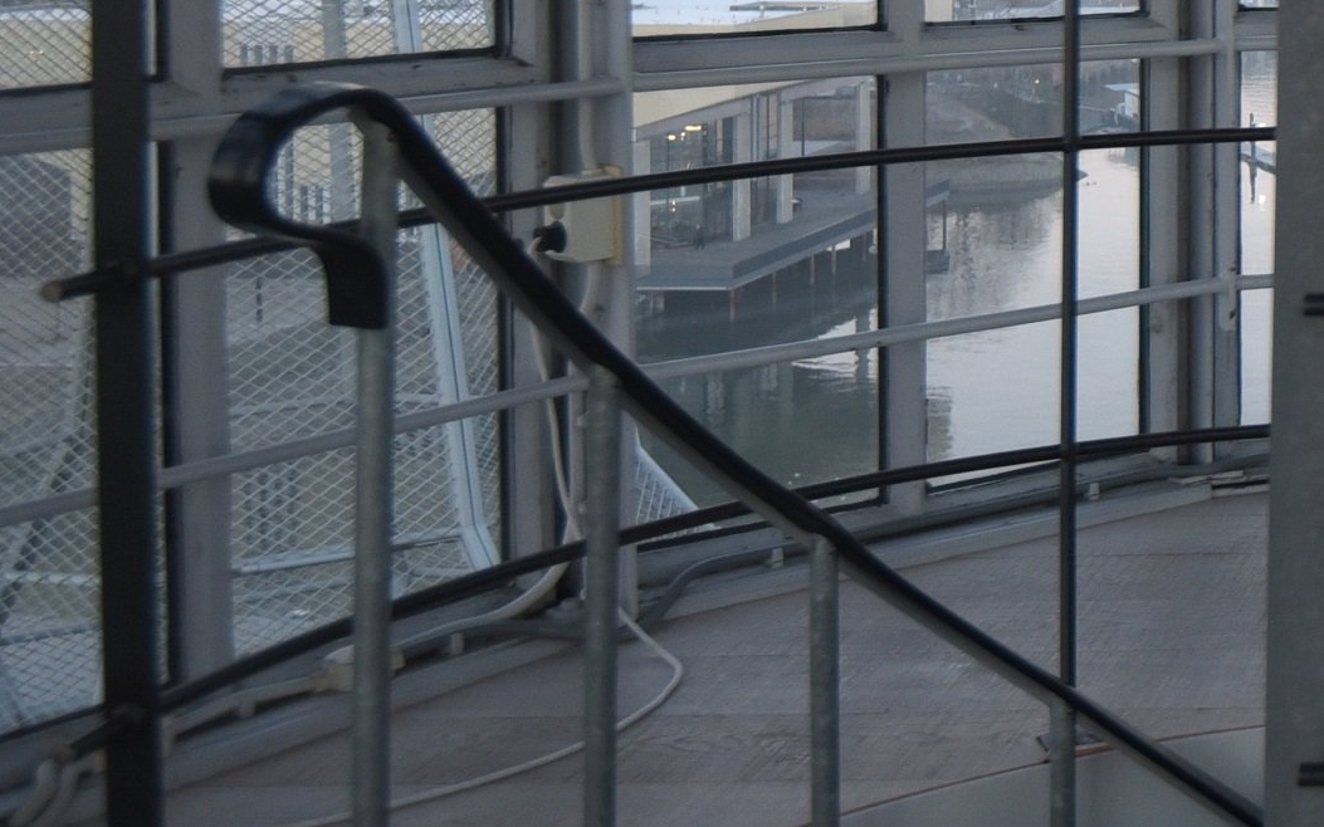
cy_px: -129
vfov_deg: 20.1
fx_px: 2201
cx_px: 1892
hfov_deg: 26.2
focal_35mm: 61
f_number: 4
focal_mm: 18
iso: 800
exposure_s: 1/320
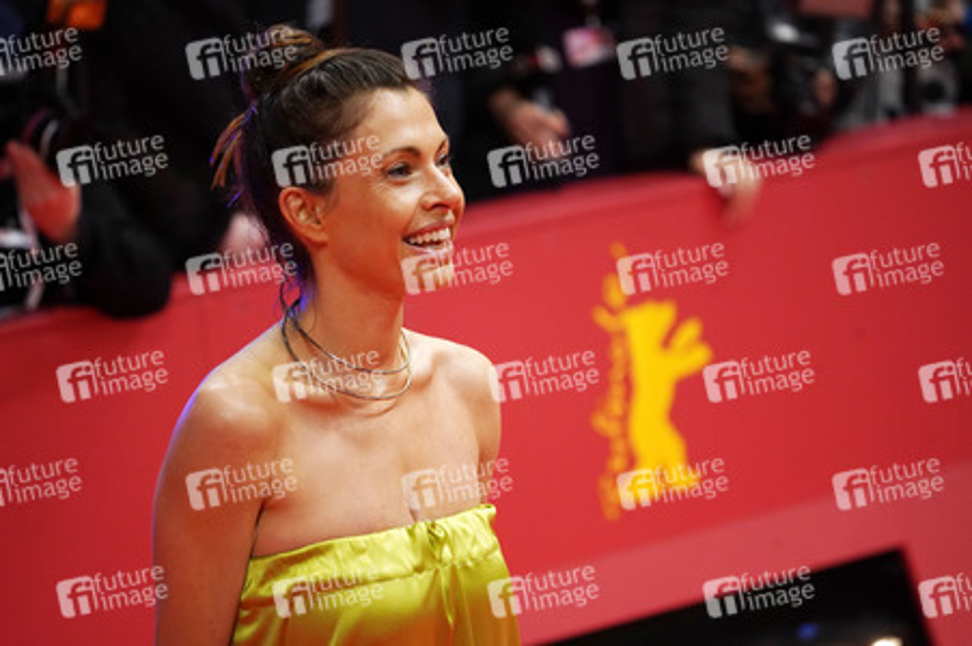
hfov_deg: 10.3
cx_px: 486
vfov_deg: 6.9
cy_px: 323
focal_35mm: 200
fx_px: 5396
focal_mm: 200
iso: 4000
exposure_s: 1/320
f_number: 5.6
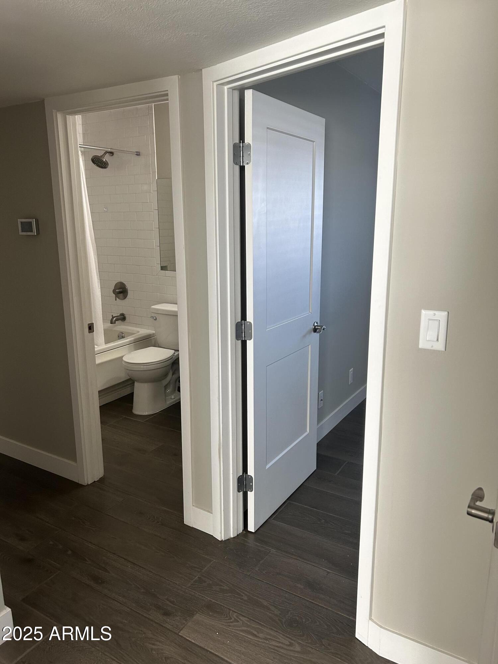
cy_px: 332
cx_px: 249
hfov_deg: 53.1
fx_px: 499
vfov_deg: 67.3
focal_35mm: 26
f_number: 1.5
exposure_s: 1/104
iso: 125
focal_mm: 5.7
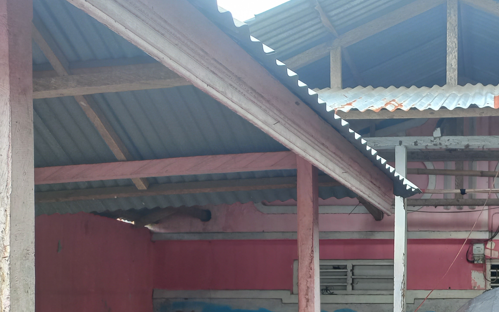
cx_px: 431
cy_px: 285
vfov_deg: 23.7
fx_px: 721
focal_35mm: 53
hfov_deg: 36.3
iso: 32
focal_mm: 4.6
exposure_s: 1/100
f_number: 1.8
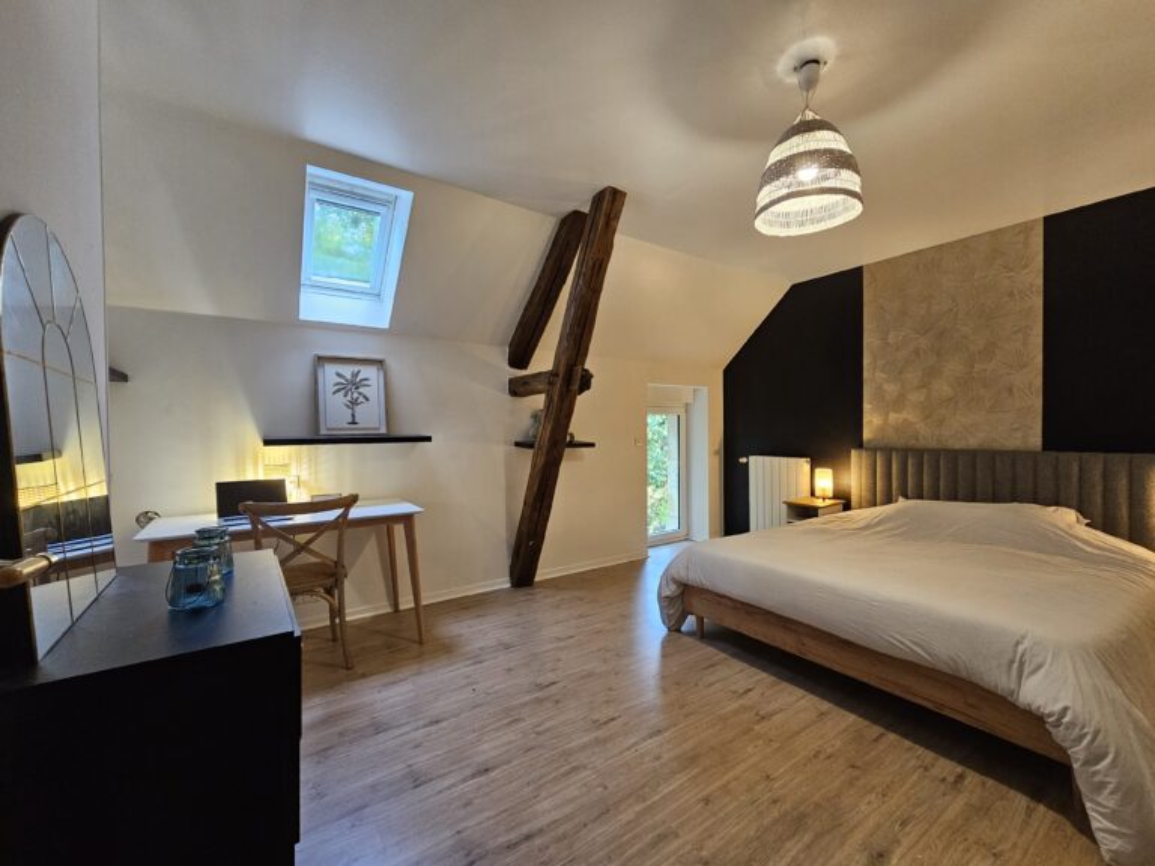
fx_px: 434
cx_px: 578
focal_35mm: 13
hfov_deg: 106.2
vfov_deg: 89.9
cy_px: 433
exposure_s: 1/50
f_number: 2.2
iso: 400
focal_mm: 2.2
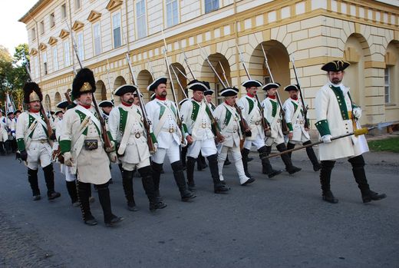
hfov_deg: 57.1
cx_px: 200
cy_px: 134
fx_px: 366
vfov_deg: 40.1
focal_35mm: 33
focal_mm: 22
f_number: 5.6
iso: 140
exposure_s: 1/125
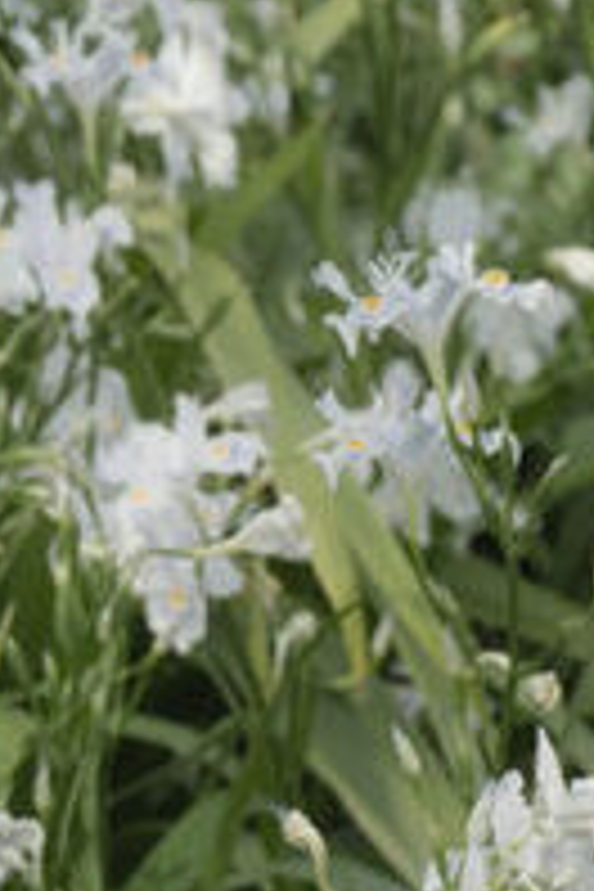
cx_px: 1224
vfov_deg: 6.0
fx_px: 7499
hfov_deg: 4.5
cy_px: 3265
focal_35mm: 303
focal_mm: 38
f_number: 5
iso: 200
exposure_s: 1/200
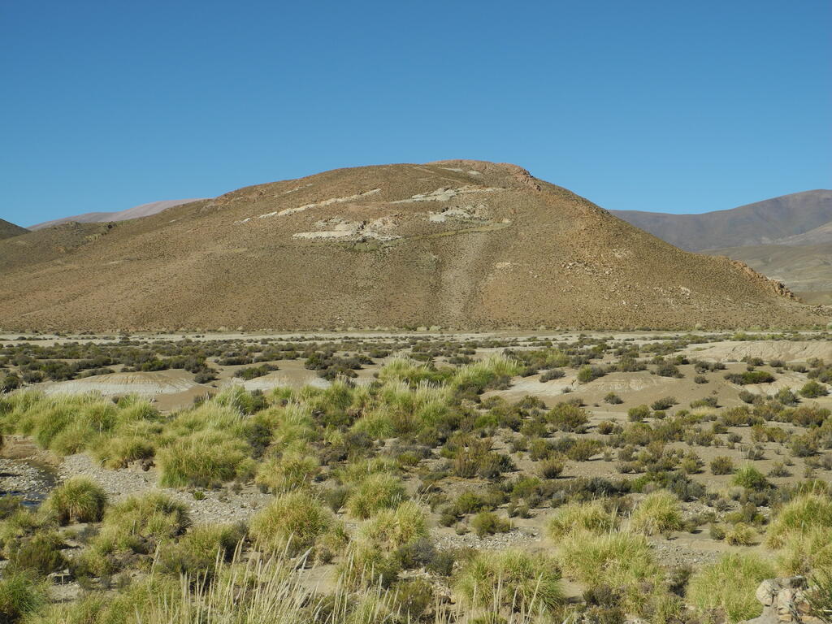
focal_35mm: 61
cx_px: 416
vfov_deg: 24.0
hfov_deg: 31.7
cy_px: 312
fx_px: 1466
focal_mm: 13
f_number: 4.5
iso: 100
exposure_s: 1/1000
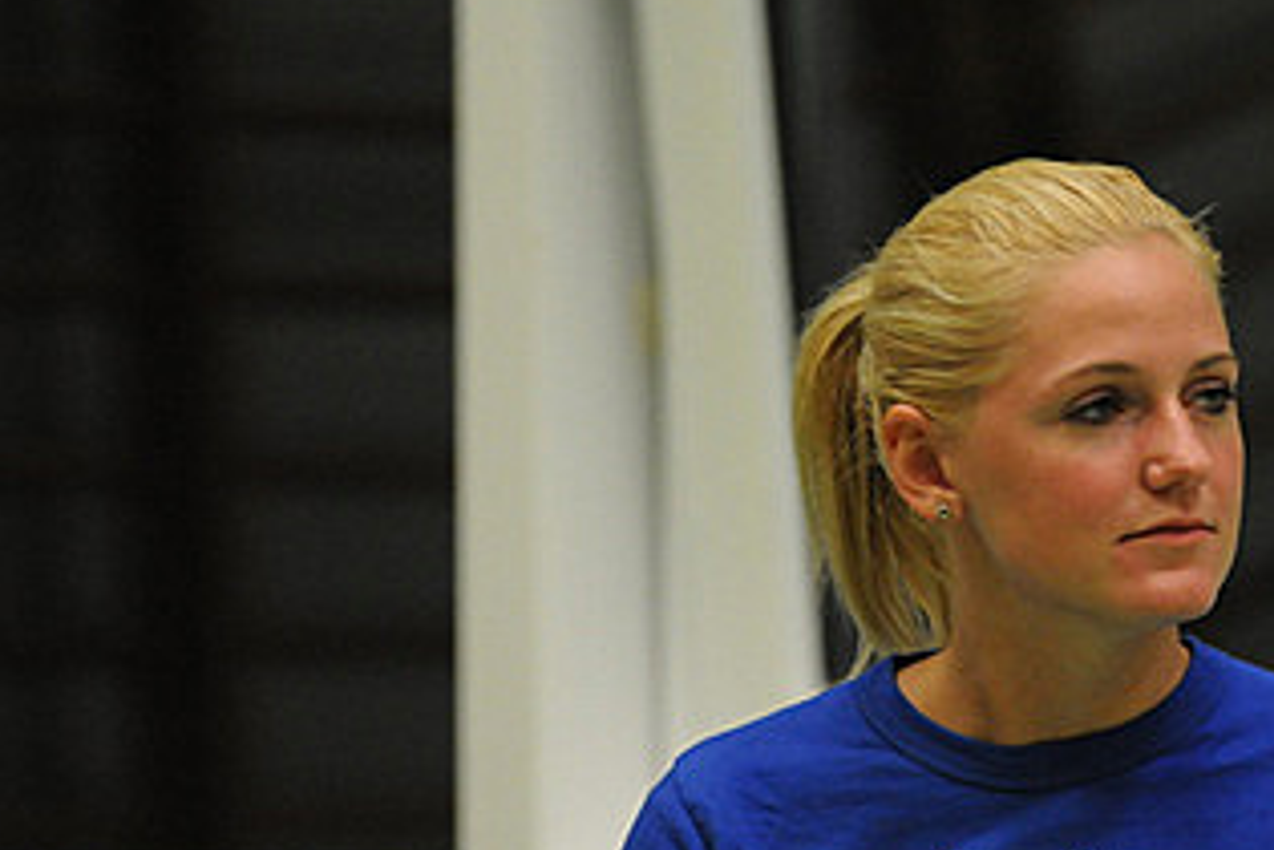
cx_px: 1141
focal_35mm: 528
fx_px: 18682
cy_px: 516
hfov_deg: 3.9
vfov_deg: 2.6
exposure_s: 1/200
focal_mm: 185
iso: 1400
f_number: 2.8
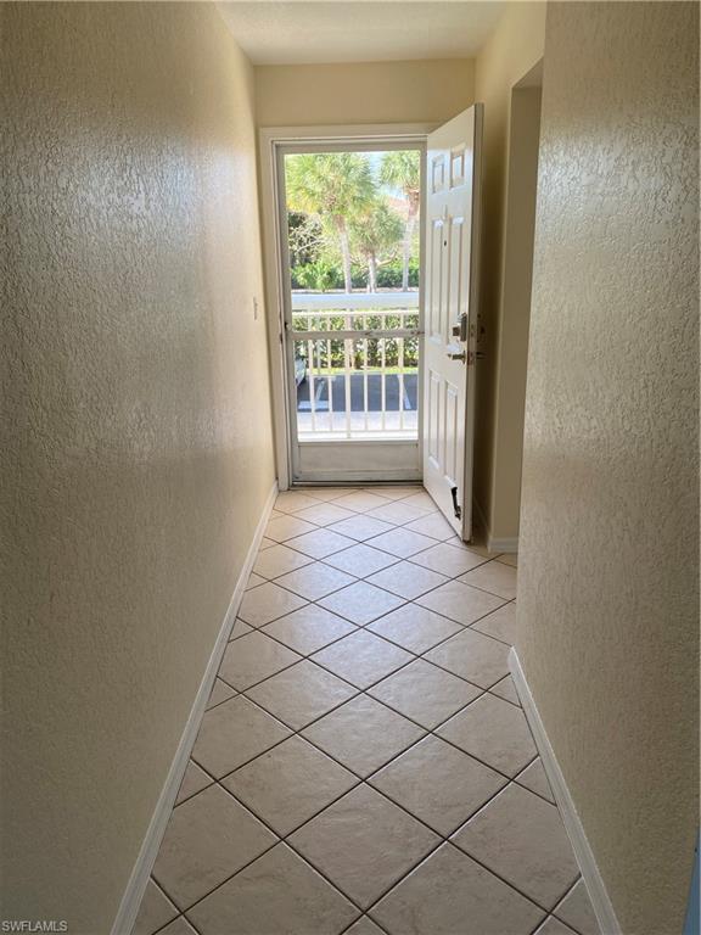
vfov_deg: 67.3
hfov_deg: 53.1
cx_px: 350
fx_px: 702
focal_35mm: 26
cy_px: 468
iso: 32
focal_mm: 4.25
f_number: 1.8
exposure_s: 1/187
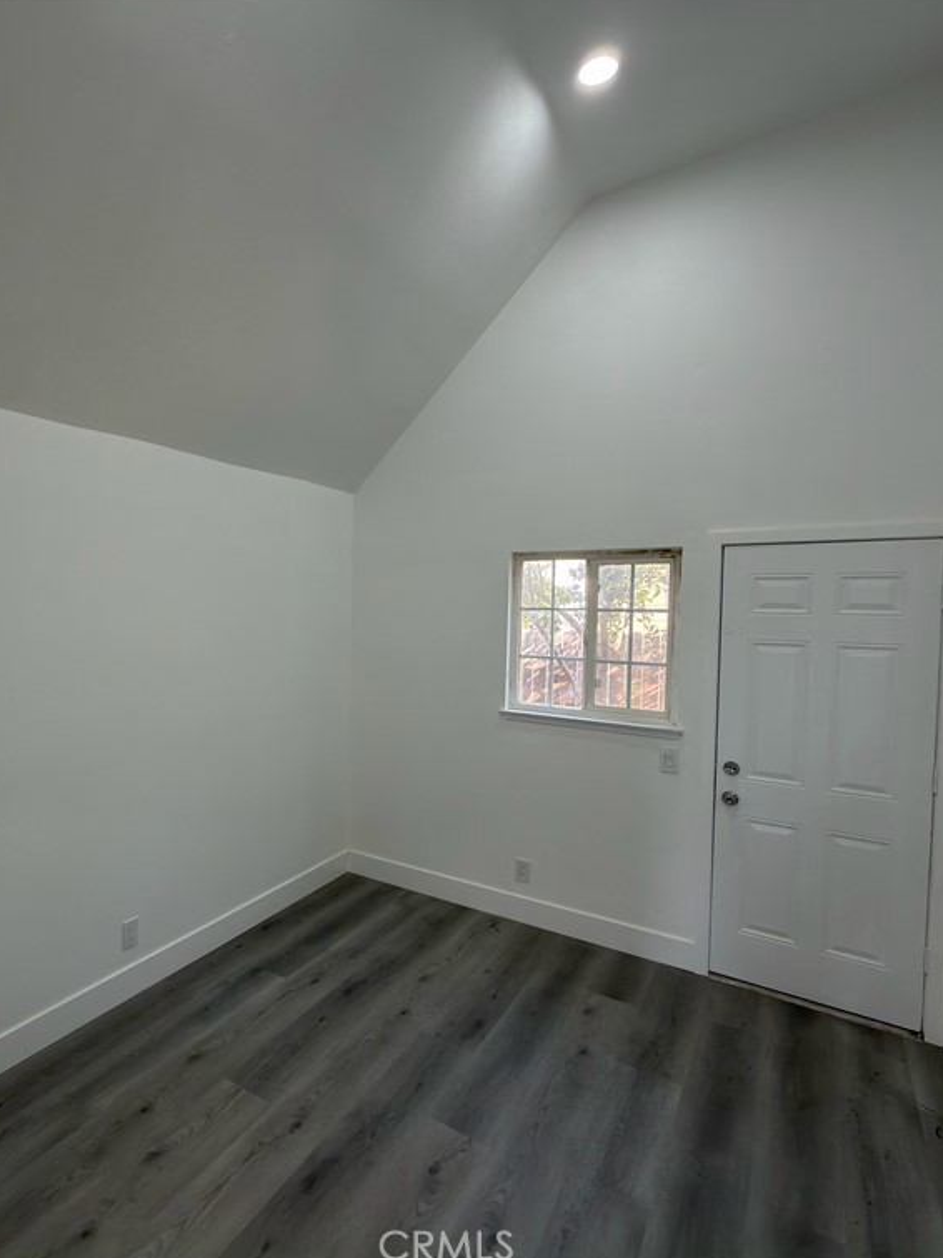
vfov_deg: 84.7
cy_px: 630
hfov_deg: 66.7
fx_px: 690
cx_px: 312
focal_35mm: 19
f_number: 2.2
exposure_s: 1/60
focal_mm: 2.22
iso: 80
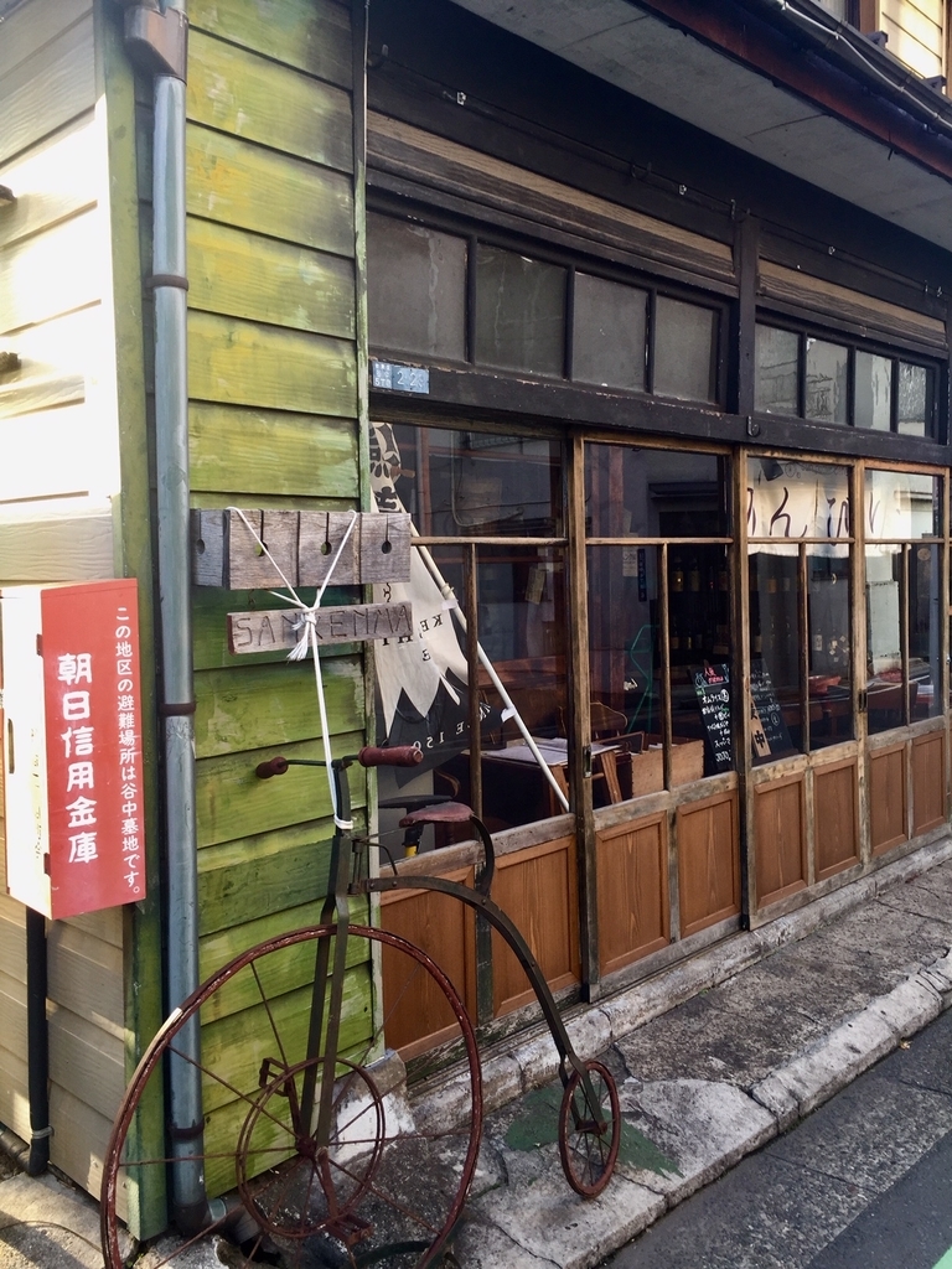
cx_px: 476
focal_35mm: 29
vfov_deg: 61.7
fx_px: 1063
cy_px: 634
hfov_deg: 48.2
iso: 32
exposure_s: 1/60
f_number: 2.2
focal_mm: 4.15
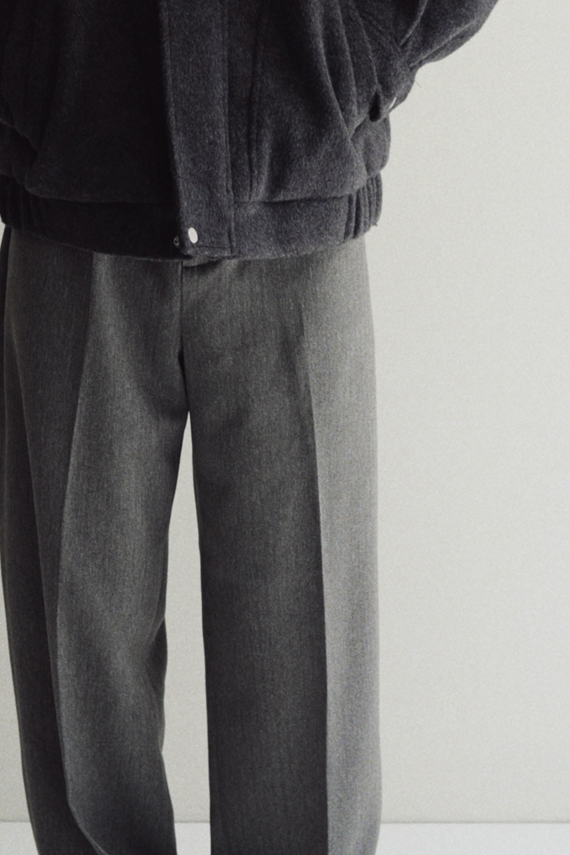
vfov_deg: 17.1
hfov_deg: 11.5
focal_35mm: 119
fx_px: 2825
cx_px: 204
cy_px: 185
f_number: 2.8
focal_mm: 35
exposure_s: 1/160
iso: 320
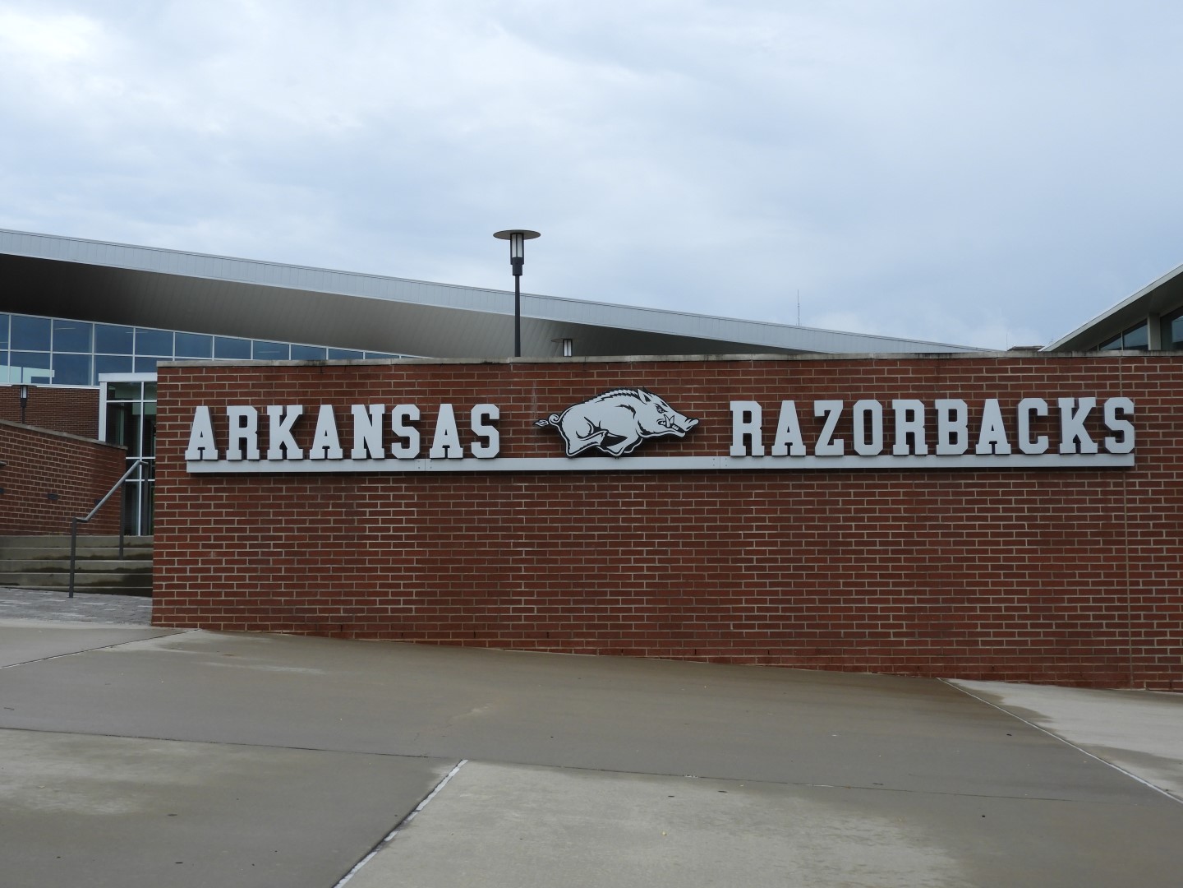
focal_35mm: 45
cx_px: 592
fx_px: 1538
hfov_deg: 42.1
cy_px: 444
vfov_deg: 32.2
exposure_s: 1/400
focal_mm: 8.1
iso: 100
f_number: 4
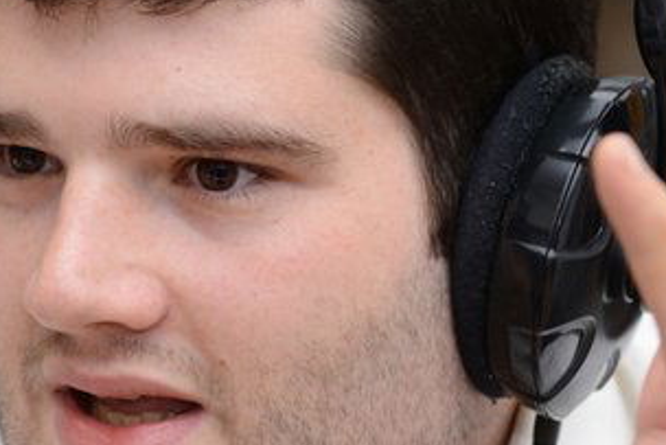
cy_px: 265
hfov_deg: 8.7
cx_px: 237
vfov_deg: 5.8
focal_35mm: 236
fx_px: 4368
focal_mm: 70
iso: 400
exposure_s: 1/125
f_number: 4
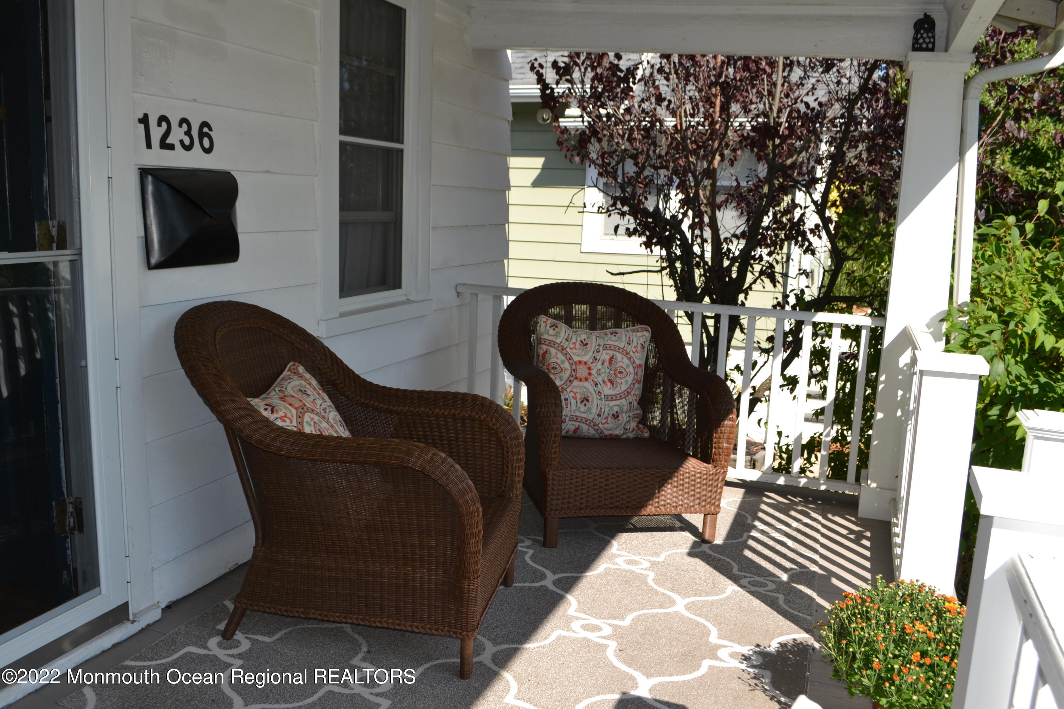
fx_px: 975
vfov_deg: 40.0
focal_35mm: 33
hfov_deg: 57.2
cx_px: 532
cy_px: 354
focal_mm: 22
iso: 100
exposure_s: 1/200
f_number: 7.1
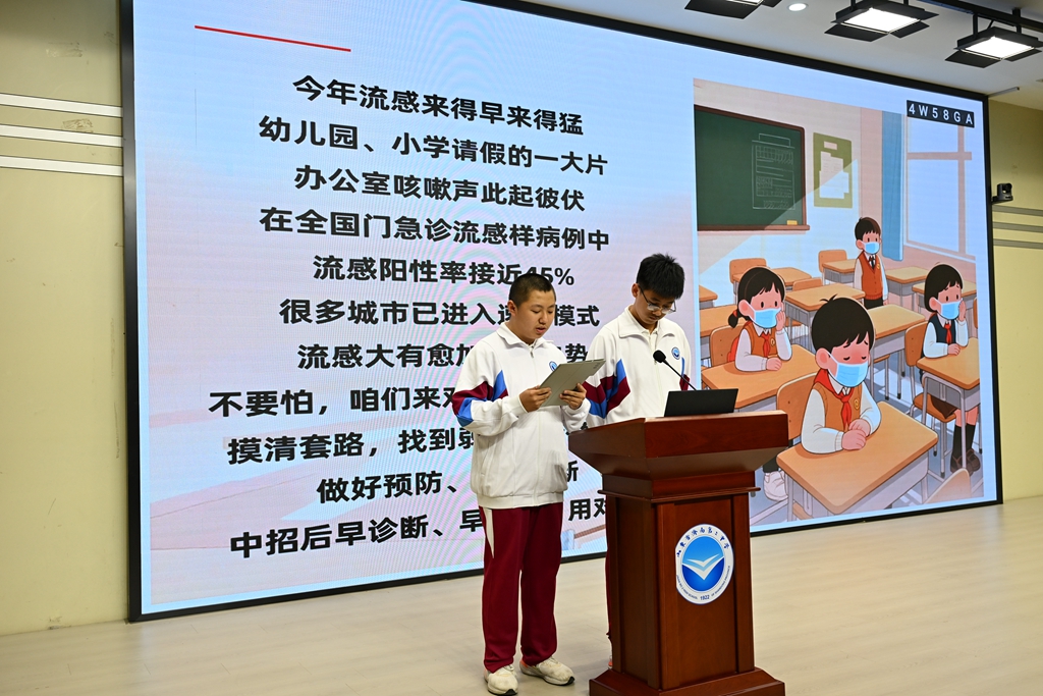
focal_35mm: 32
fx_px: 913
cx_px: 522
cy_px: 348
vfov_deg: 41.7
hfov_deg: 59.5
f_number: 4
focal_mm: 31.5
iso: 400
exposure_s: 1/160
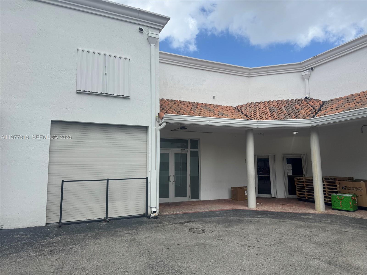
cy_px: 138
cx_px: 184
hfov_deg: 71.6
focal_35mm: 24
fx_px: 254
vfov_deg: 56.8
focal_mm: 6.76
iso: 80
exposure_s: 1/5348
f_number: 1.78
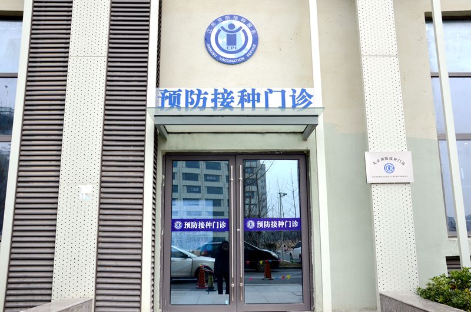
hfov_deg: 59.6
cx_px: 236
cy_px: 156
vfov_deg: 41.5
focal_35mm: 32
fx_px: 411
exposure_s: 1/250
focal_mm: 21
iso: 200
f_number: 8
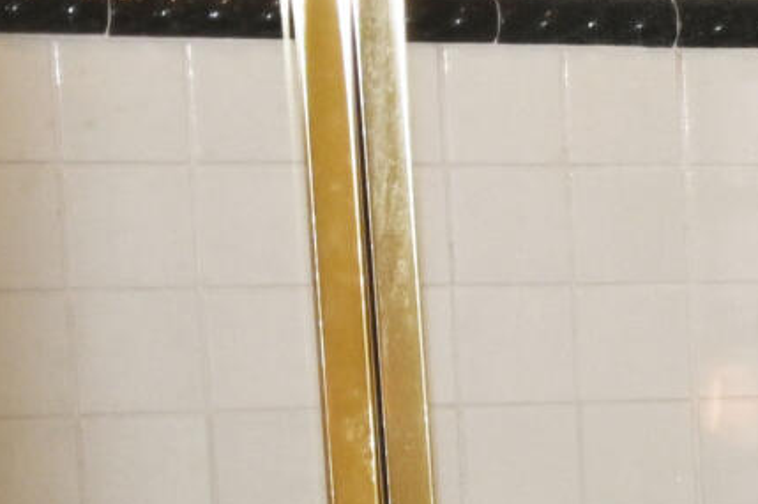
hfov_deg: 8.5
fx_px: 4417
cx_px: 2106
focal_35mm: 210
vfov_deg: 6.4
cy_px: 864
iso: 280
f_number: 5.6
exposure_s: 1/60
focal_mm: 20
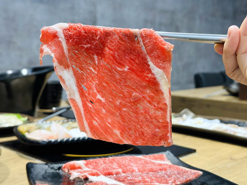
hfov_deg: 39.7
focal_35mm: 48
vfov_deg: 30.3
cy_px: 92
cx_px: 124
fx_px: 343
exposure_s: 1/60
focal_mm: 6.86
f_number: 1.78
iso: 200
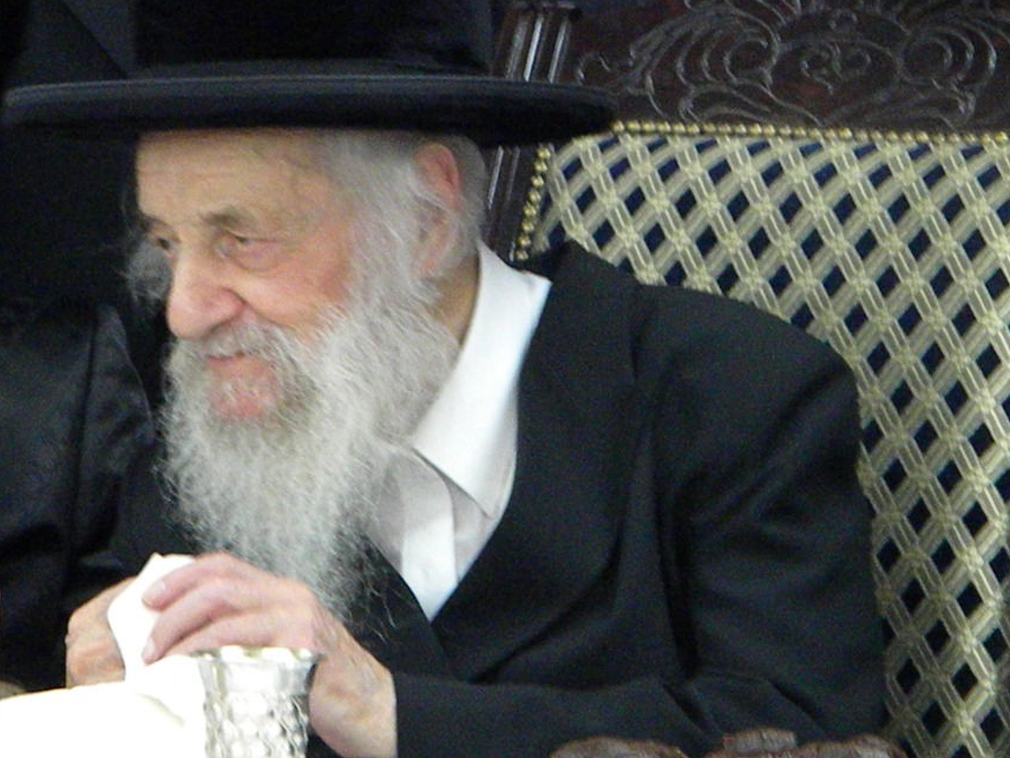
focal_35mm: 177
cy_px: 362
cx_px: 476
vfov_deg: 8.4
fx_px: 5164
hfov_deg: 11.2
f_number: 5
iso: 2416
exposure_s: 1/98
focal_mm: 26.8
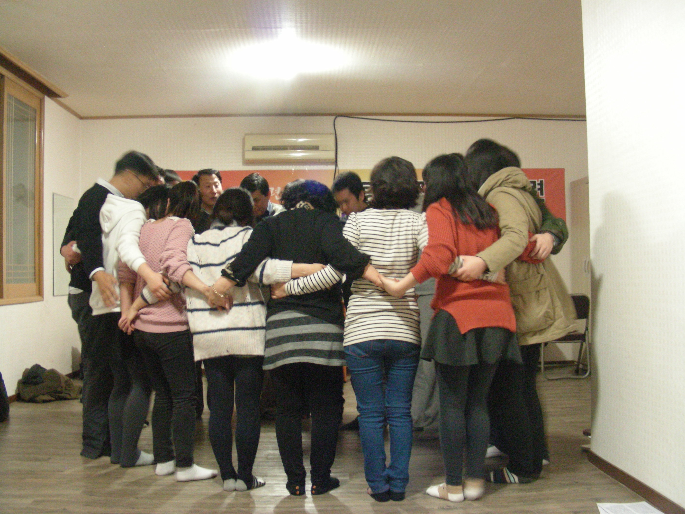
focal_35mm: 38
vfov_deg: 37.7
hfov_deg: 49.0
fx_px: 752
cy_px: 257
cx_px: 342
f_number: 3.5
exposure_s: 1/8
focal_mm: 6.3
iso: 585
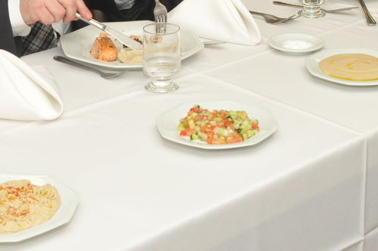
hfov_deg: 19.8
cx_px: 307
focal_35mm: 102
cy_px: -49
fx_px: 1070
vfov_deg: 13.0
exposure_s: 1/60
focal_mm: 24
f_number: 10
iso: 1250
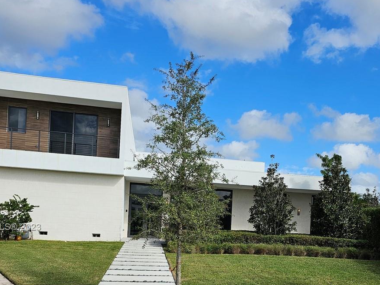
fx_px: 461
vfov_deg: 33.4
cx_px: 249
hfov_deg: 44.2
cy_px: 228
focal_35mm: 42
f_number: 1.7
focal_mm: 6.3
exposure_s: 1/1105
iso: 10
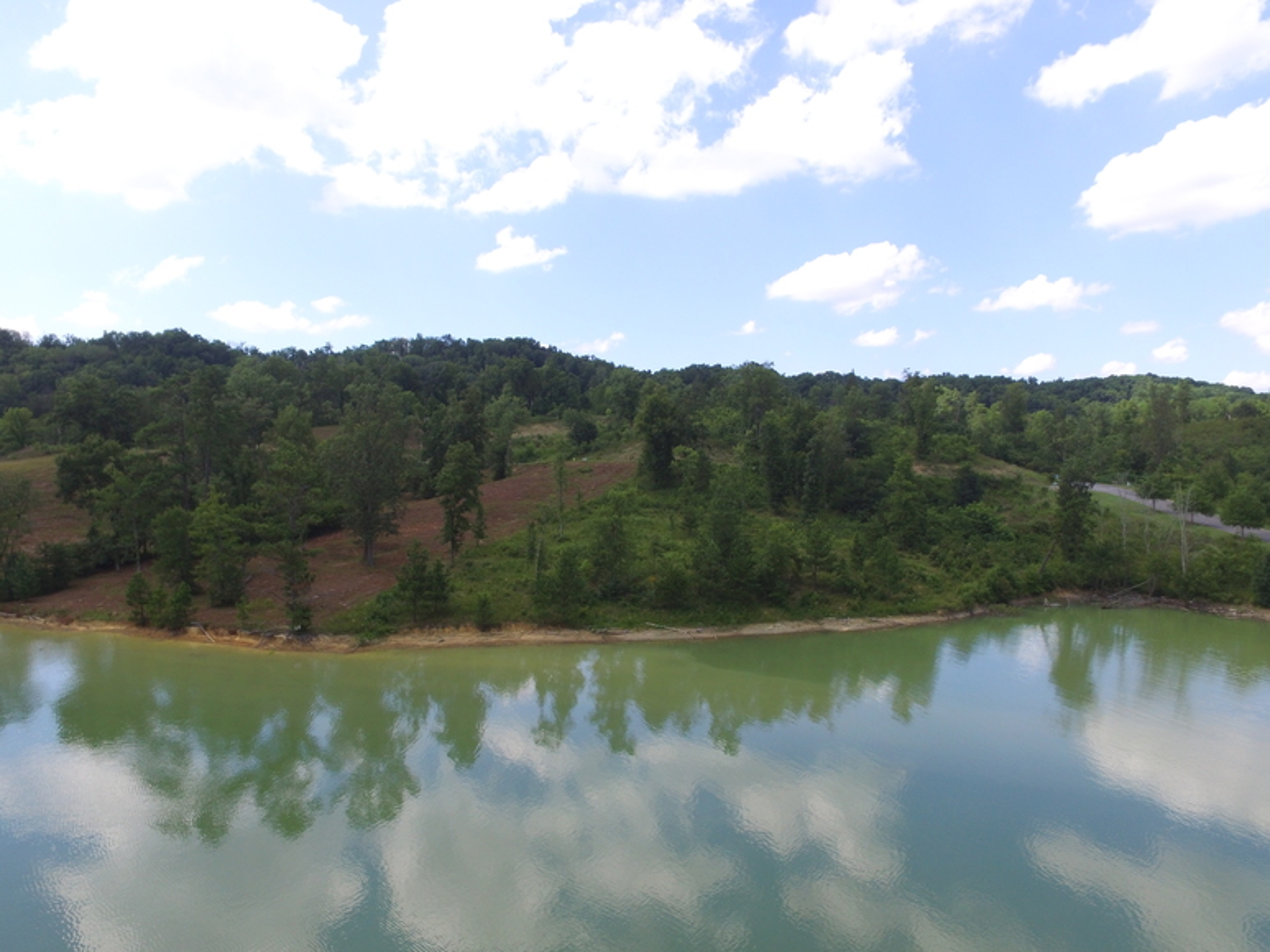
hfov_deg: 81.7
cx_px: 635
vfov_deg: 66.0
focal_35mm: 20
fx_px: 734
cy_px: 476
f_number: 2.8
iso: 100
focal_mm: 3.61
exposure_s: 1/647
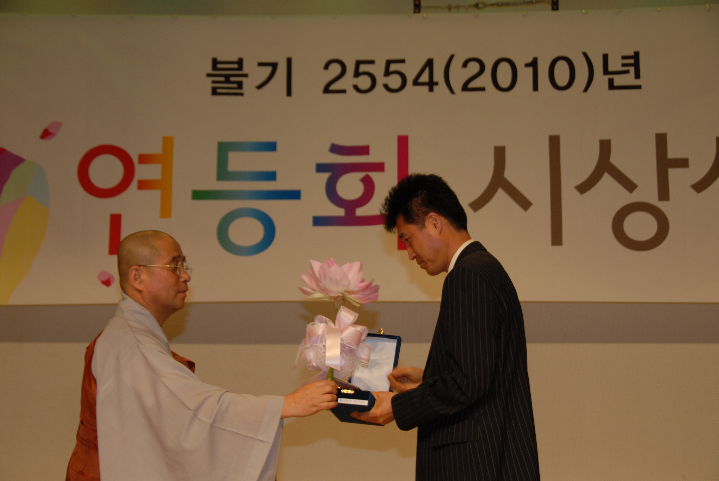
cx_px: 360
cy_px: 240
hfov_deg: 28.0
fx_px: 1440
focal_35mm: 72
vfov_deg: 19.0
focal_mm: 48
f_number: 5.6
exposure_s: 1/80
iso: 320
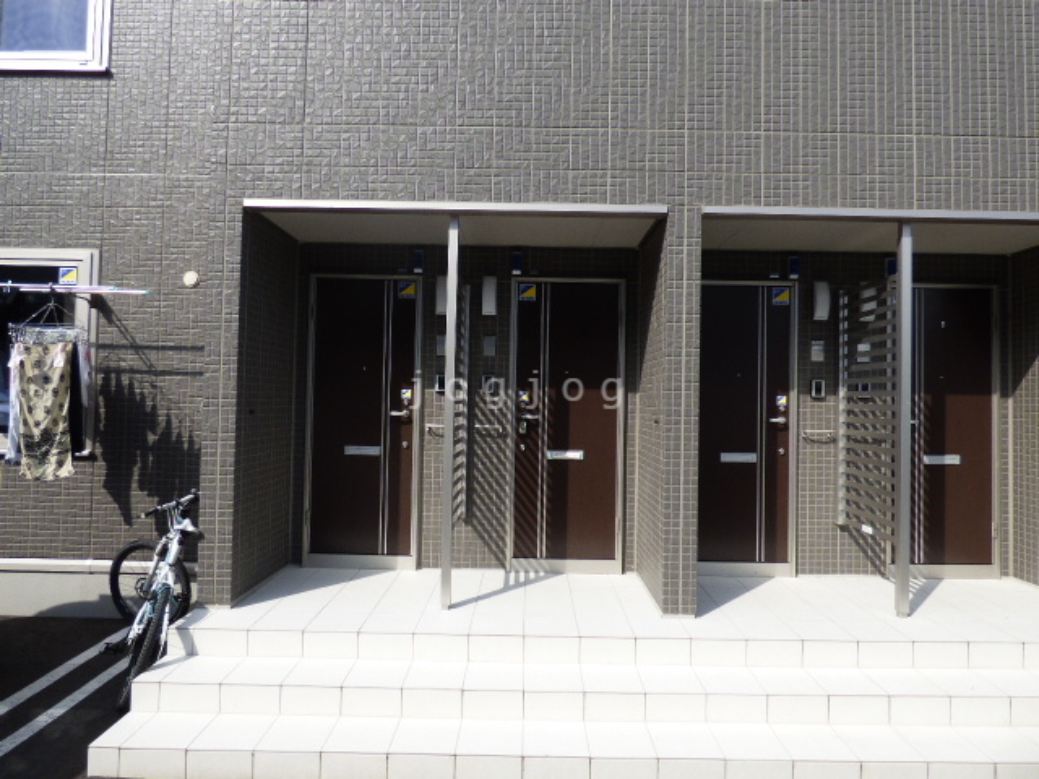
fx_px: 600
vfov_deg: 66.0
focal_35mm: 20
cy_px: 390
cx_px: 520
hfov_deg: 81.7
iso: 100
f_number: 2.8
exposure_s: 1/1300
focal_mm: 3.58
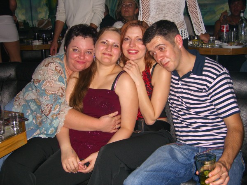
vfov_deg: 37.7
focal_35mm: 38
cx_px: 124
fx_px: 271
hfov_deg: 49.0
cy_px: 92
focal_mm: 7.9
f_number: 2.8
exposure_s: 1/60
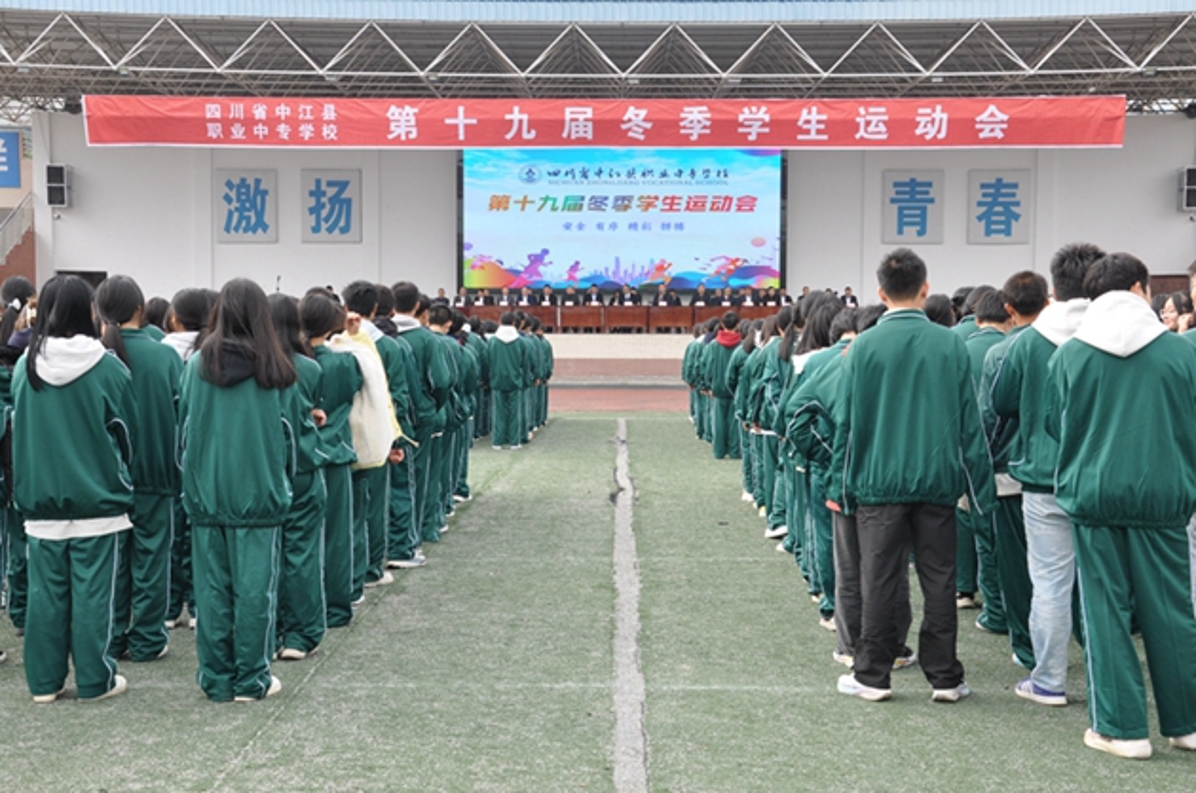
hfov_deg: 37.9
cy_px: 396
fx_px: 1741
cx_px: 598
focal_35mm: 52
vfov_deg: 25.7
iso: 200
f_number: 10
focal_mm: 35
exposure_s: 1/100
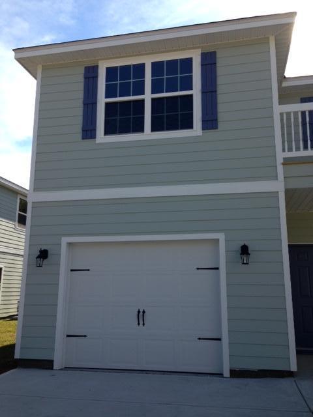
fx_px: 398
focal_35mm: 33
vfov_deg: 55.4
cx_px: 156
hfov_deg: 42.9
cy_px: 208
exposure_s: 1/1130
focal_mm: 4.12
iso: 64
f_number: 2.4
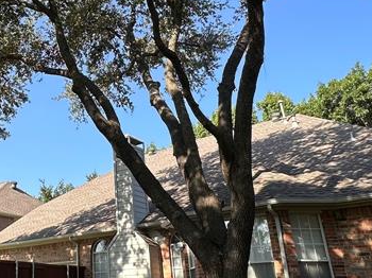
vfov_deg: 35.1
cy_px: 126
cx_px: 49
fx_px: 440
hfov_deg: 42.6
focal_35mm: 41
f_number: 2.2
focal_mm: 2.22
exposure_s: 1/716
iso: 50
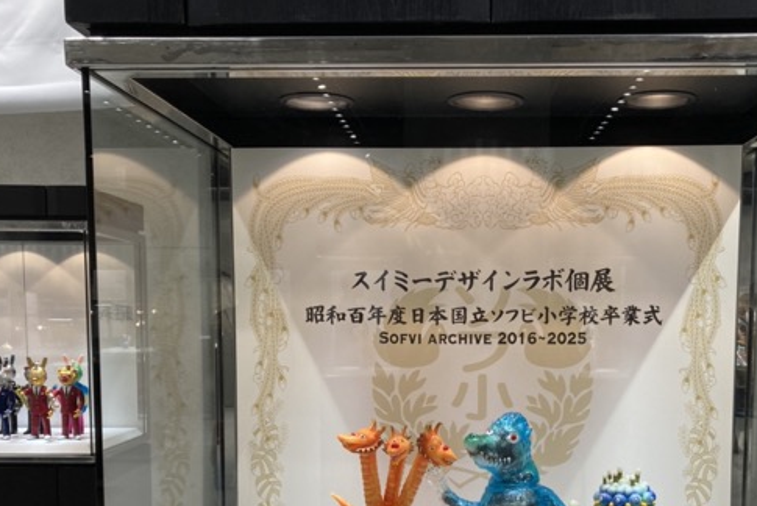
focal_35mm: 42
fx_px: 884
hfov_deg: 46.1
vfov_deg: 31.1
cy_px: 405
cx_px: 450
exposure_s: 1/100
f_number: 1.8
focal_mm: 3.99
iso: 40
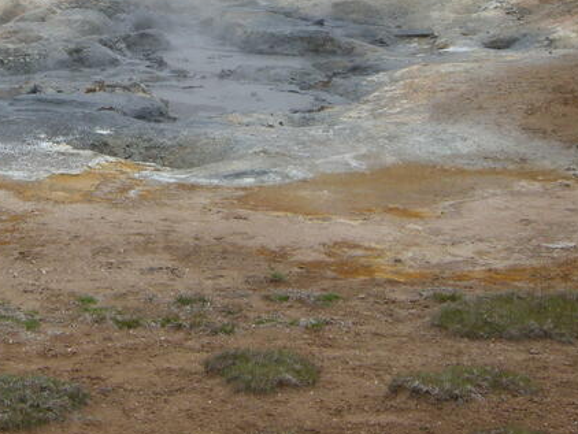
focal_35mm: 114
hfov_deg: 17.0
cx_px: 68
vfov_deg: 12.8
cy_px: 4
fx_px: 1905
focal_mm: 10.1
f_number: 4.9
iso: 100
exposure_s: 1/233
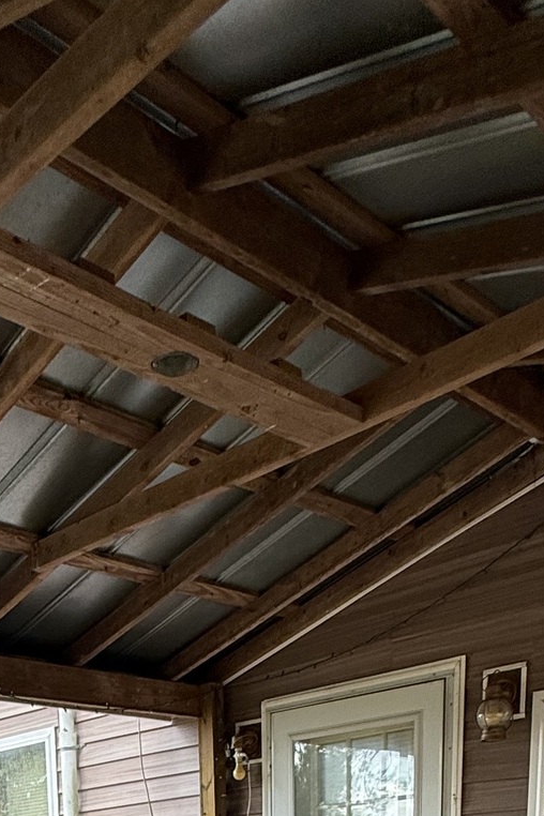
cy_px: 1104
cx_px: 122
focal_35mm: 44
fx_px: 997
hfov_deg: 29.9
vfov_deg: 31.8
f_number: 2.2
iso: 80
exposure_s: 1/99
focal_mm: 2.22
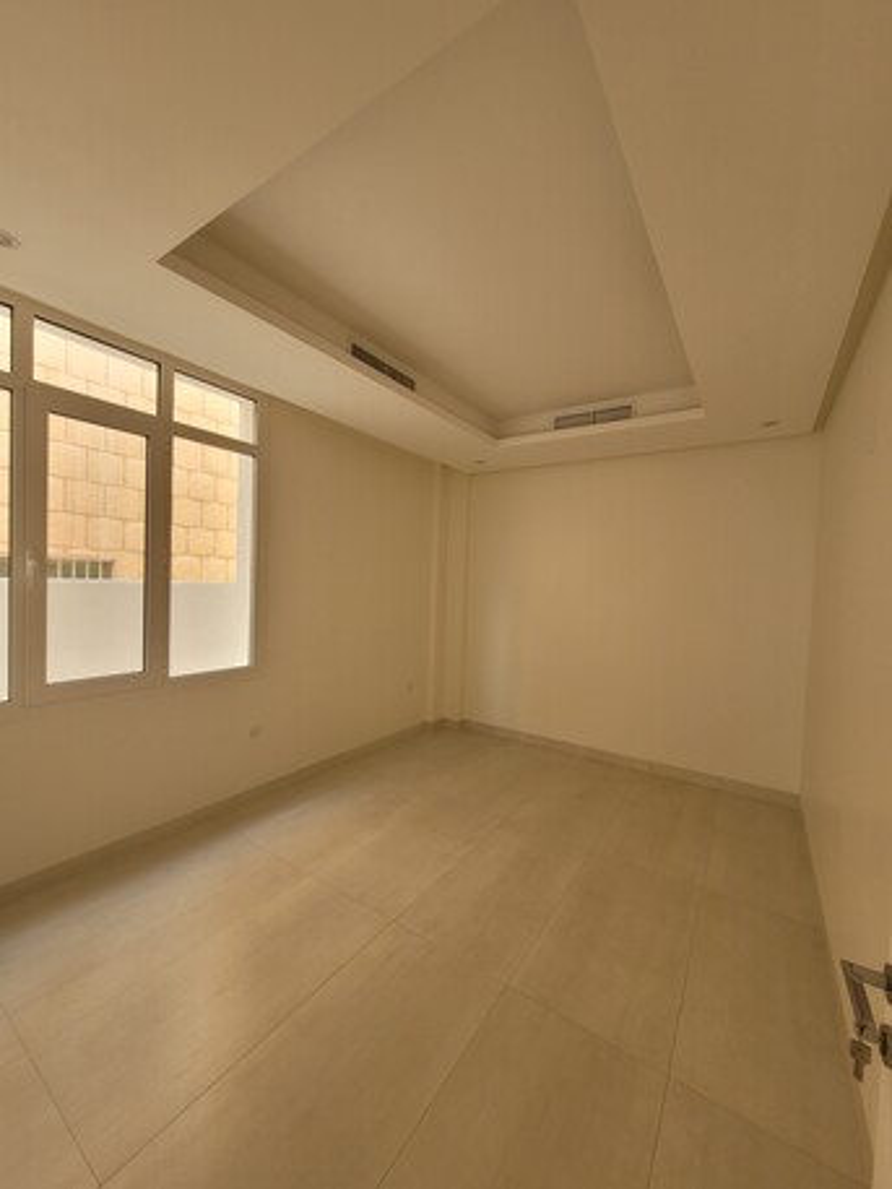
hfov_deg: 89.9
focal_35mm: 13
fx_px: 446
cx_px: 446
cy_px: 594
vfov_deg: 106.2
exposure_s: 1/50
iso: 50
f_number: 2.2
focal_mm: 1.74
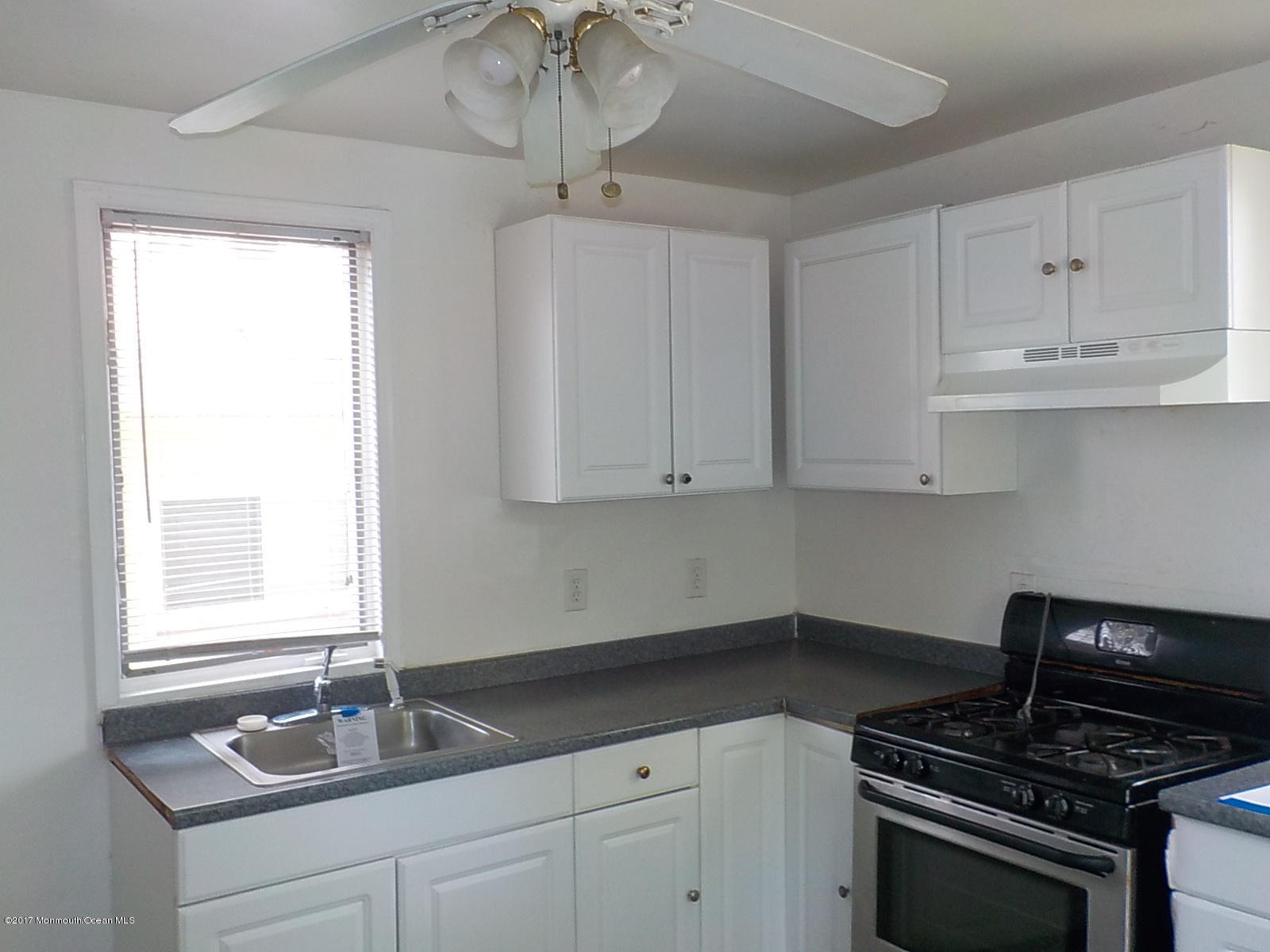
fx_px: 1101
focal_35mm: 30
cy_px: 476
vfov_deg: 46.8
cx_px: 635
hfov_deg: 60.0
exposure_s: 1/30
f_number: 3.3
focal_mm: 4.1
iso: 180
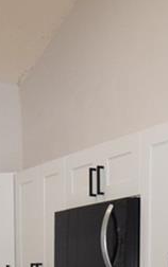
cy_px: 444
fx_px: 709
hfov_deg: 13.5
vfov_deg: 18.1
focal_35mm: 97
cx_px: 129
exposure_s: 1/125
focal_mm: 10
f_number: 5.6
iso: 800
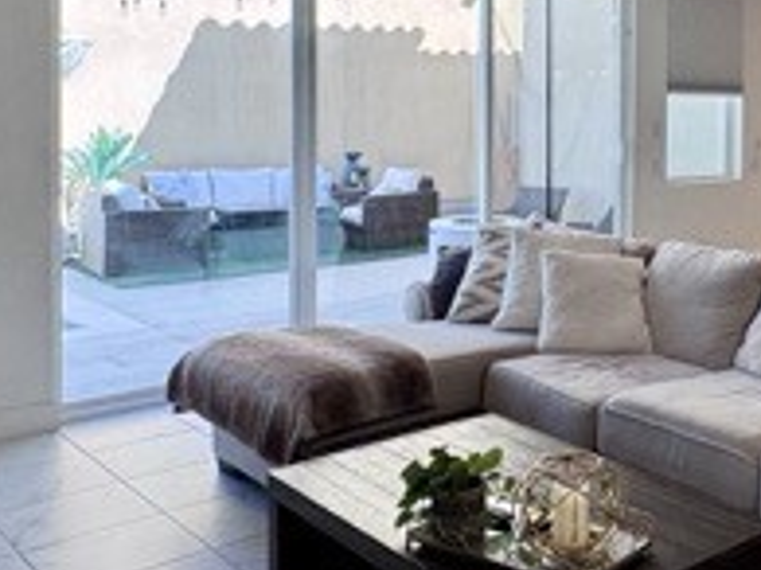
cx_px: 726
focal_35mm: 46
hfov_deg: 37.7
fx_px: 1011
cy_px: 133
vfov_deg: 30.9
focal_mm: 2.22
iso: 50
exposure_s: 1/120
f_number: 2.2
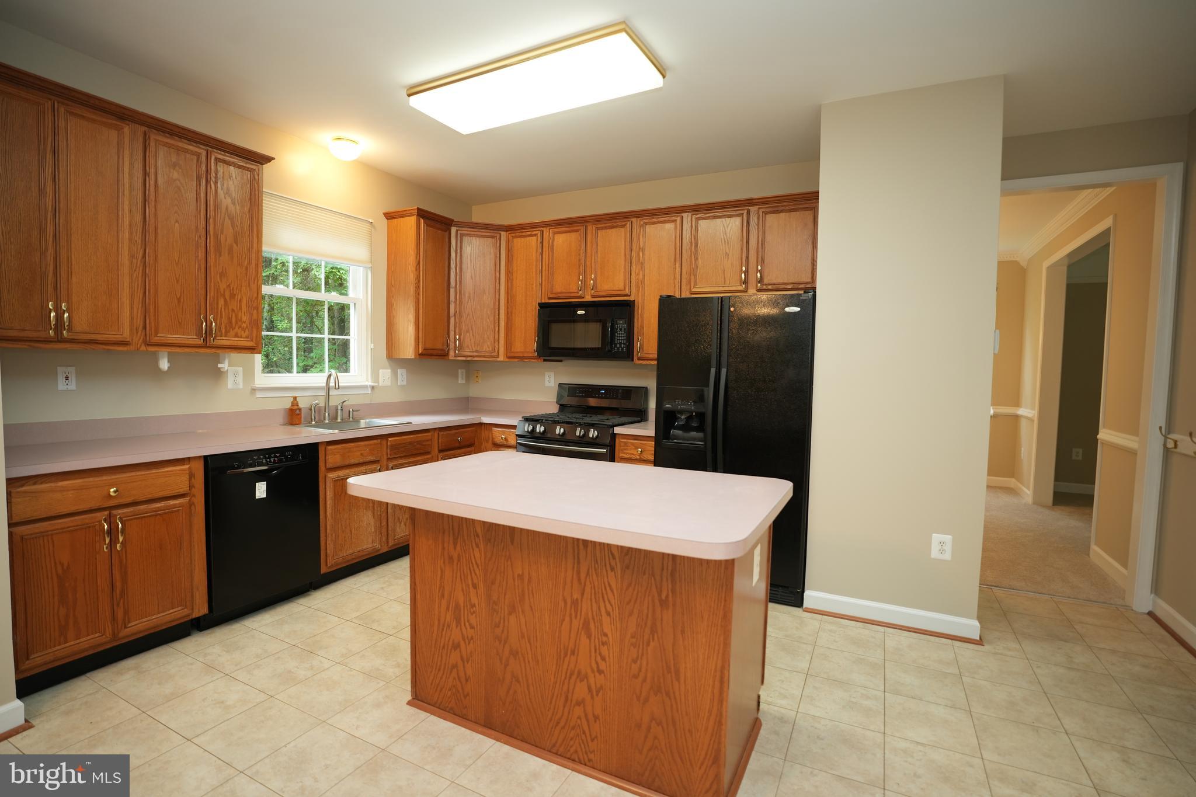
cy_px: 398
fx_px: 568
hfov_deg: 92.9
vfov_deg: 70.1
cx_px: 598
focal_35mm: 17
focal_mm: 17.1
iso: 640
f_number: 2.8
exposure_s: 1/60
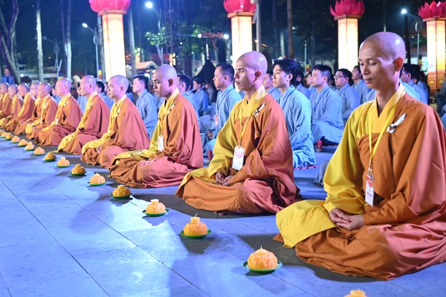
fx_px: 607
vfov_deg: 27.5
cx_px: 212
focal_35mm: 49
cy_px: 151
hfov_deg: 40.4
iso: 3200
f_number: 4
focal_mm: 46
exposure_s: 1/25
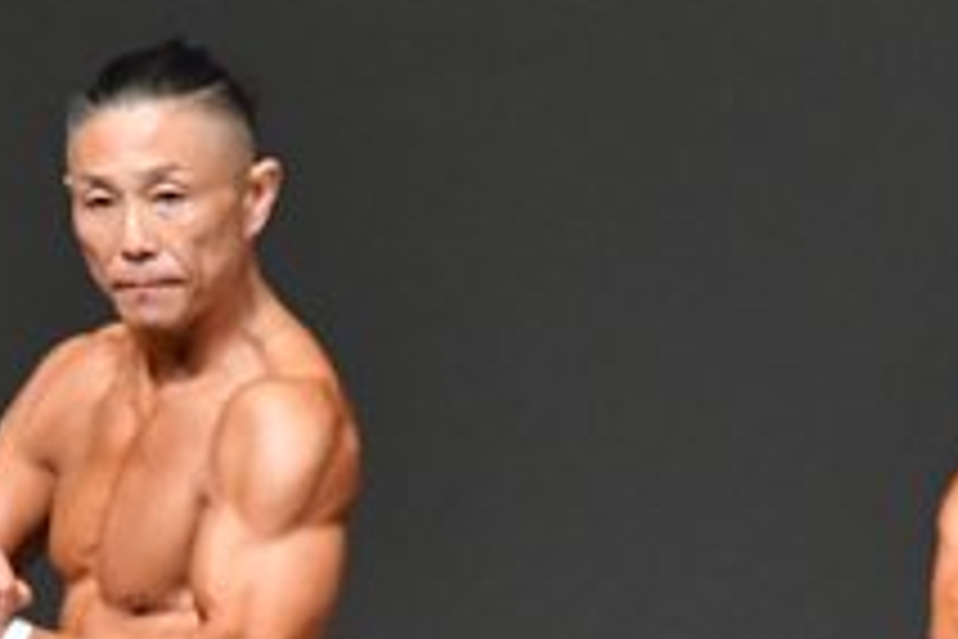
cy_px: 914
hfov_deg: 1.6
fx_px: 33341
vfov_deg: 1.1
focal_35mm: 1253
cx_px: 29
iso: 5000
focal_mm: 230
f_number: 5.6
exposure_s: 1/400
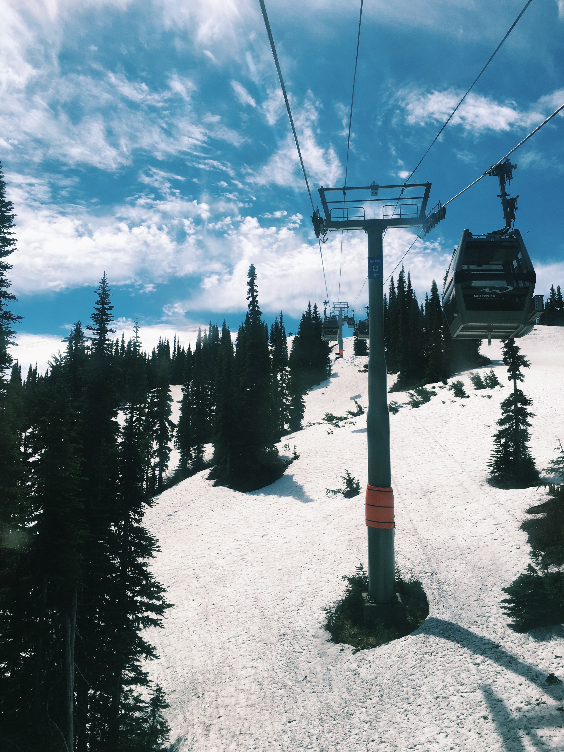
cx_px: 282
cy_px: 376
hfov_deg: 48.2
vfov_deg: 61.7
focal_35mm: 29
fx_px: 630
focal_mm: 4.15
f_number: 2.2
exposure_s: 1/1399
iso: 25
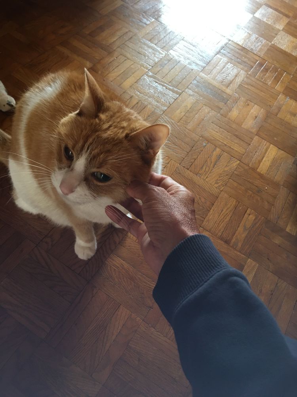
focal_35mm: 29
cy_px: 198
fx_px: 332
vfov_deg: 61.7
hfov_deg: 48.2
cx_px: 148
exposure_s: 1/17
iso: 100
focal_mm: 4.15
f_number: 2.2
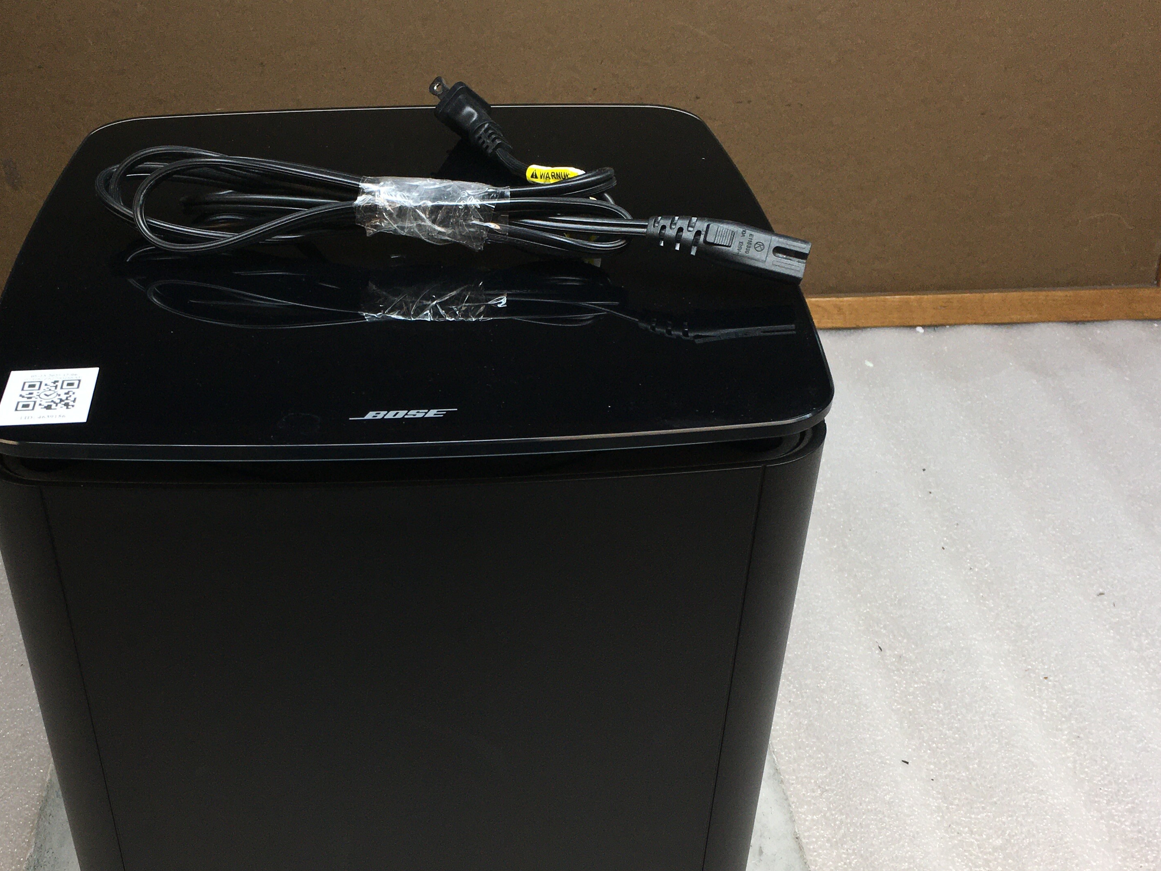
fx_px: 1375
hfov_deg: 45.4
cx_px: 431
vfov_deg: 34.9
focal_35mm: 41
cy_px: 562
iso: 40
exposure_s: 1/120
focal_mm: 4.15
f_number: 2.2
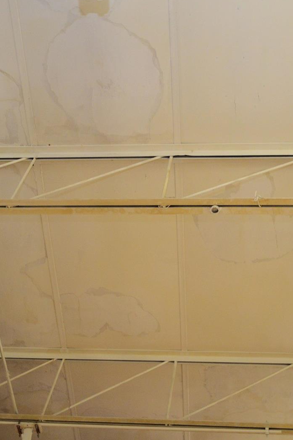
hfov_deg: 24.5
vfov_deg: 36.3
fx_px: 672
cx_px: 182
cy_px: 219
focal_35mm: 55
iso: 1000
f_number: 4.5
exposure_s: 1/60
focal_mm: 24
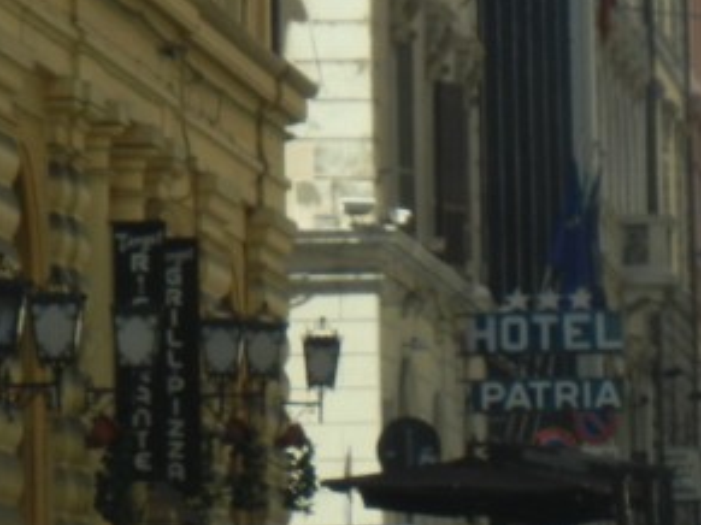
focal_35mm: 468
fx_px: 9473
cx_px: 595
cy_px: 330
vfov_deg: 3.2
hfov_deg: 4.2
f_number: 4.6
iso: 160
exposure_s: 1/402
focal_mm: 24
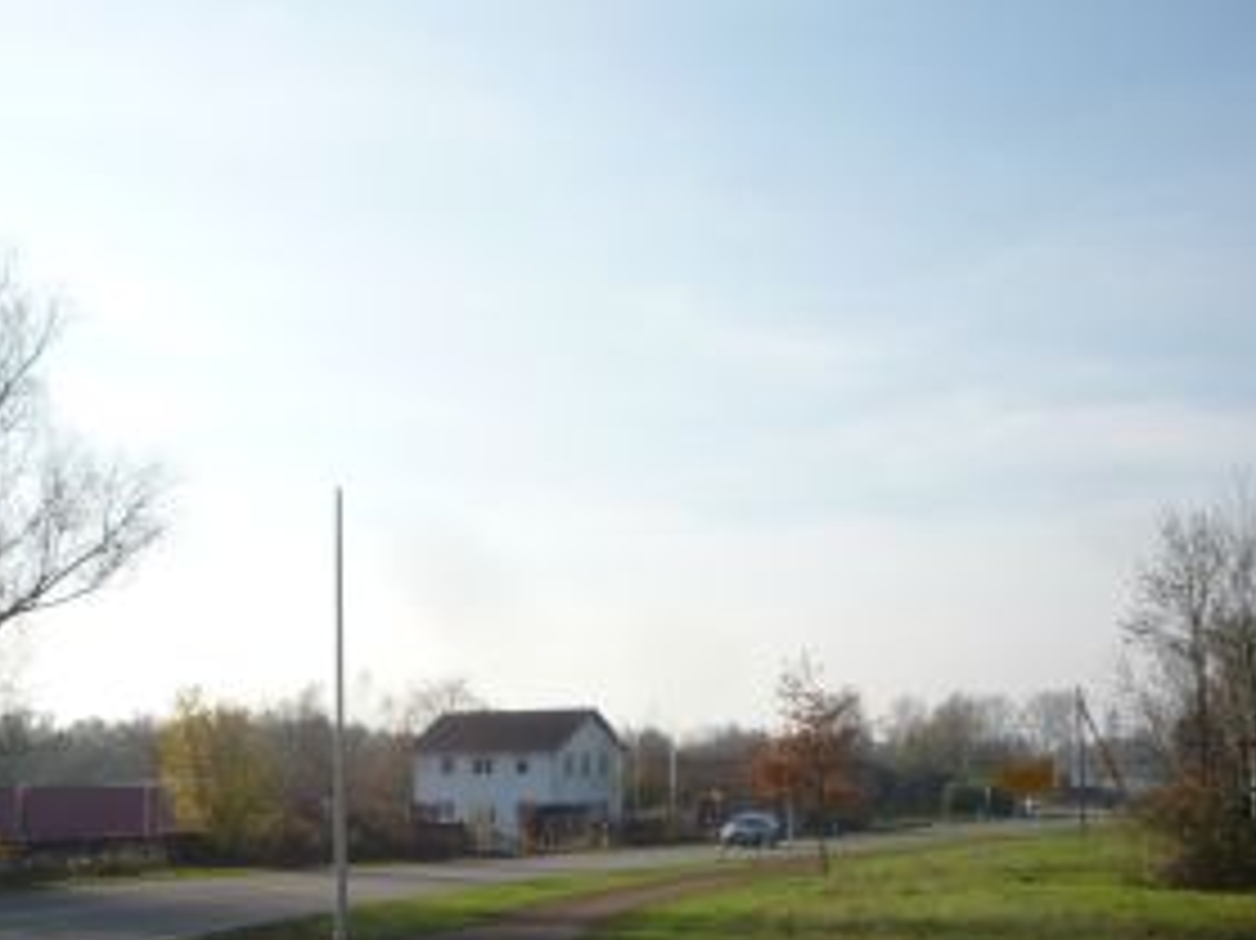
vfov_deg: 26.1
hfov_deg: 34.7
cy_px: 733
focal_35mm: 55
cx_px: 464
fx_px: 1995
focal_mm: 5.2
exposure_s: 1/400
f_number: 5.6
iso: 100
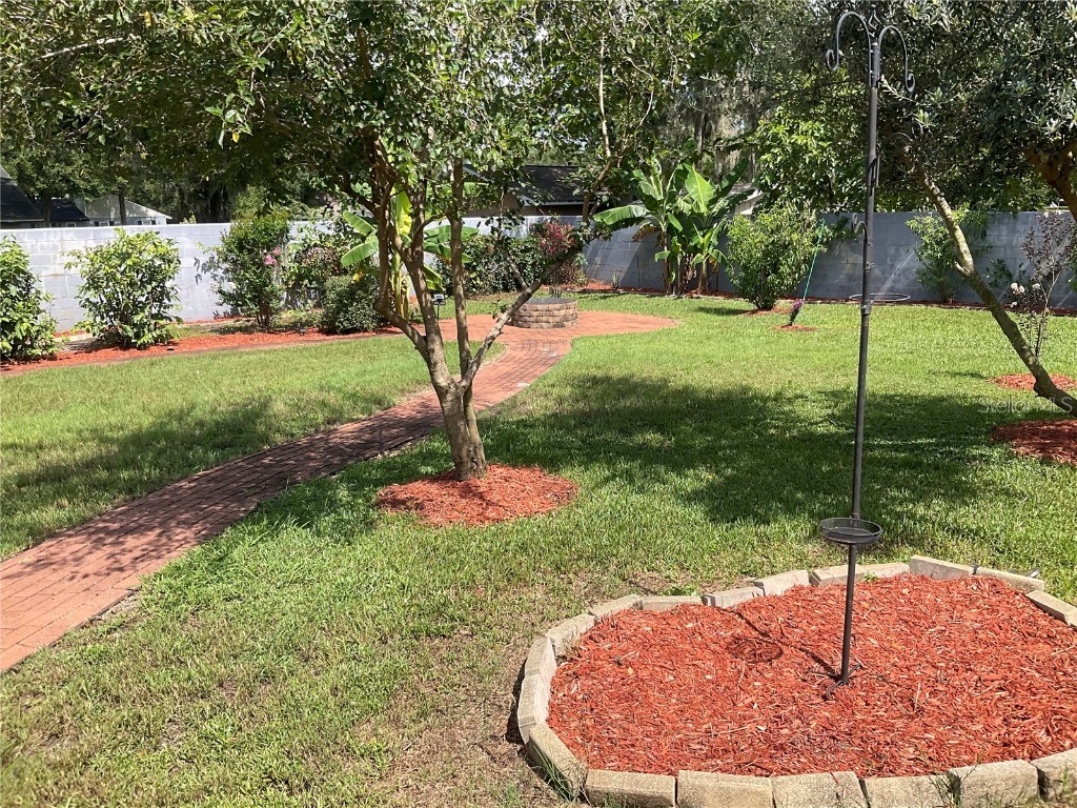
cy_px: 404
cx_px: 538
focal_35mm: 29
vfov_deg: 48.2
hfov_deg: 61.7
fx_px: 902
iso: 16
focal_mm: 3
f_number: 1.8
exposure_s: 1/1035
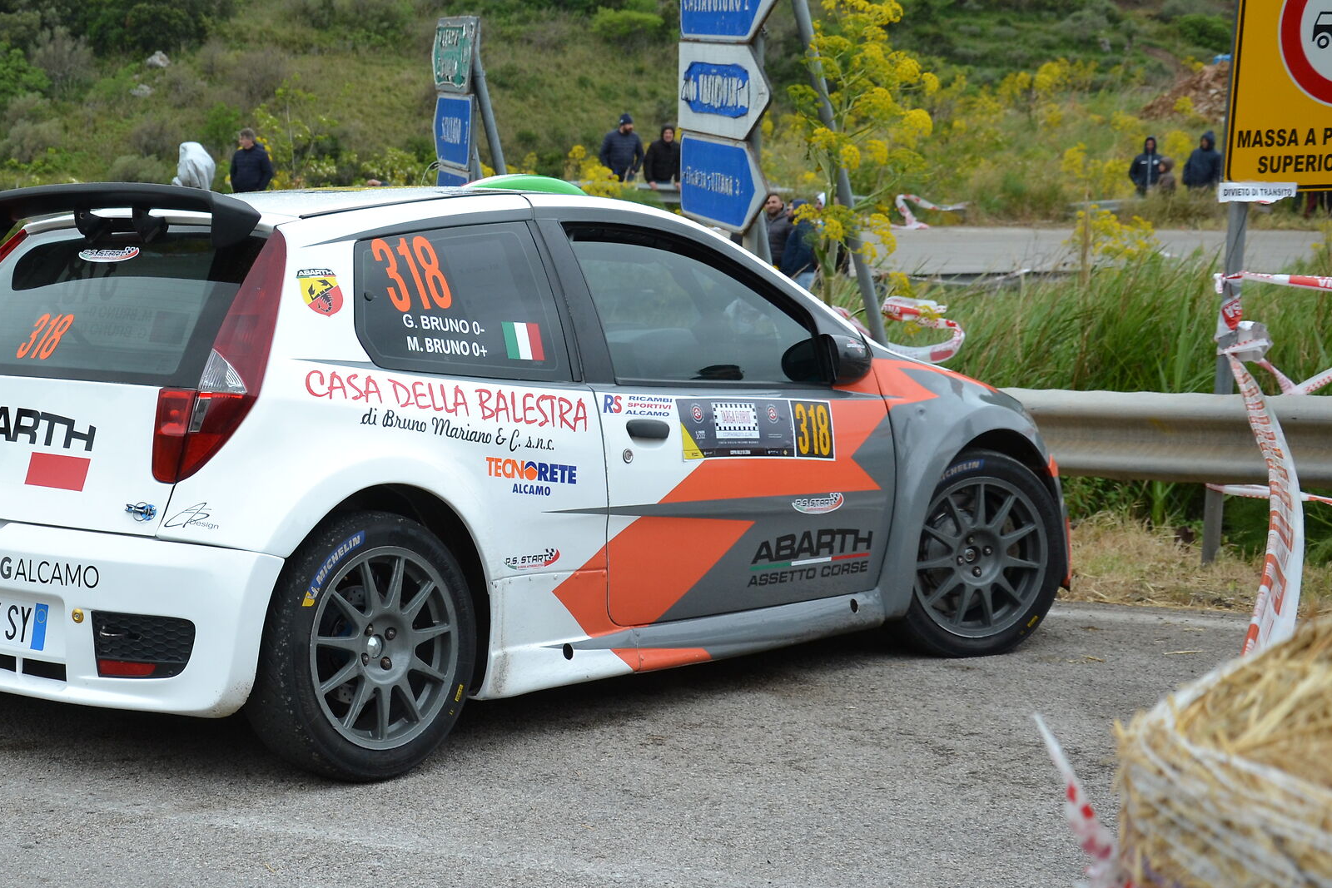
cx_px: 341
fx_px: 2664
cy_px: 366
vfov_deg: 18.9
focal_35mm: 72
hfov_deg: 27.7
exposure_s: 1/1250
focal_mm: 32
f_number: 5
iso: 400
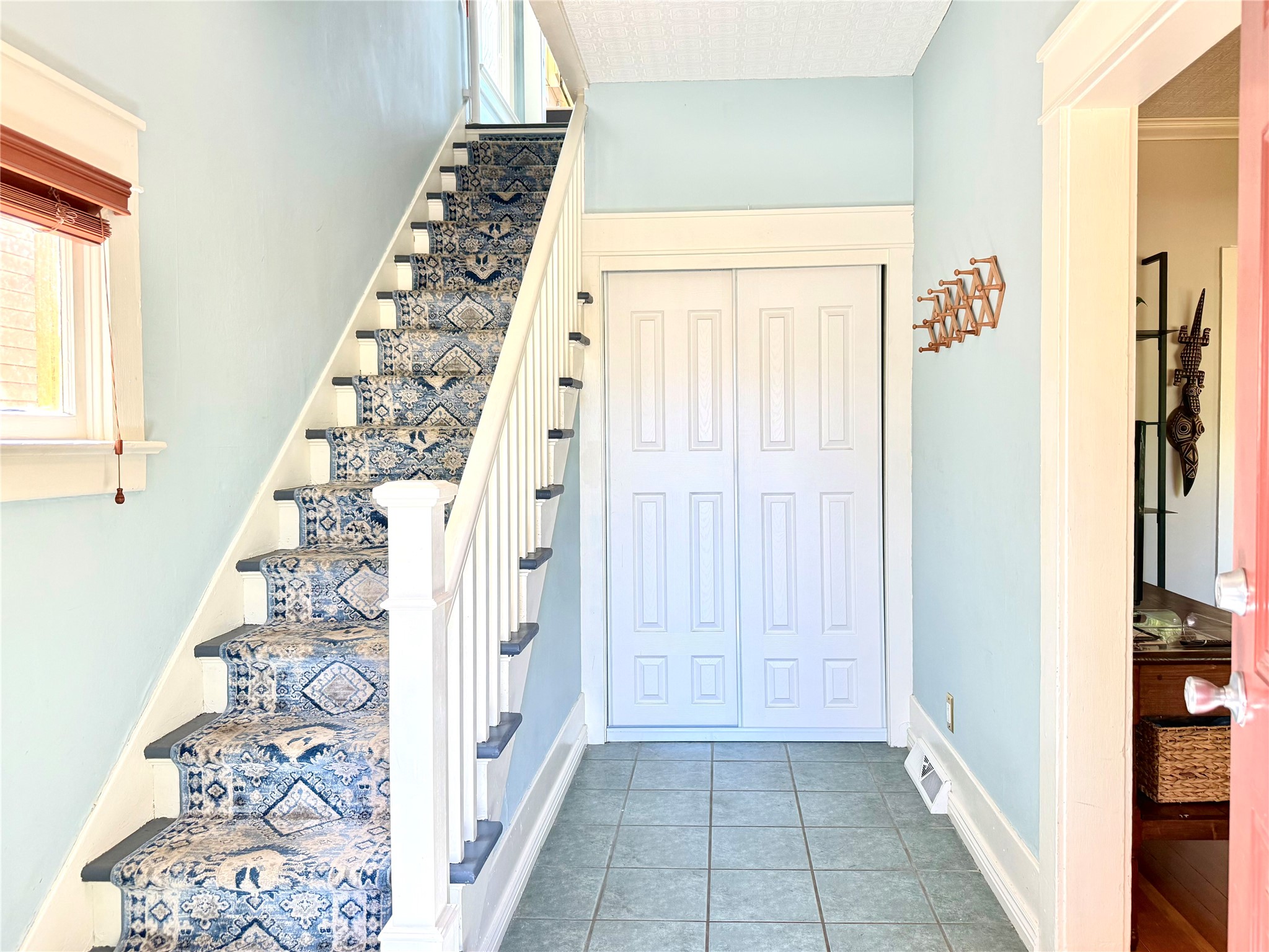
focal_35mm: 24
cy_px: 476
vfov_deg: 56.8
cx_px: 634
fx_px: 880
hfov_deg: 71.6
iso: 200
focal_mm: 6.76
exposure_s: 1/98
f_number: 1.78
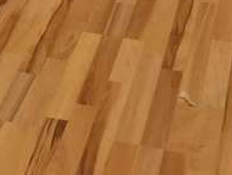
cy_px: -308
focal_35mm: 134
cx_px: 90
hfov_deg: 14.7
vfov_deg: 9.3
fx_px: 899
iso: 250
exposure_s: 1/33.3
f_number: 2.2
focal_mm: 2.23
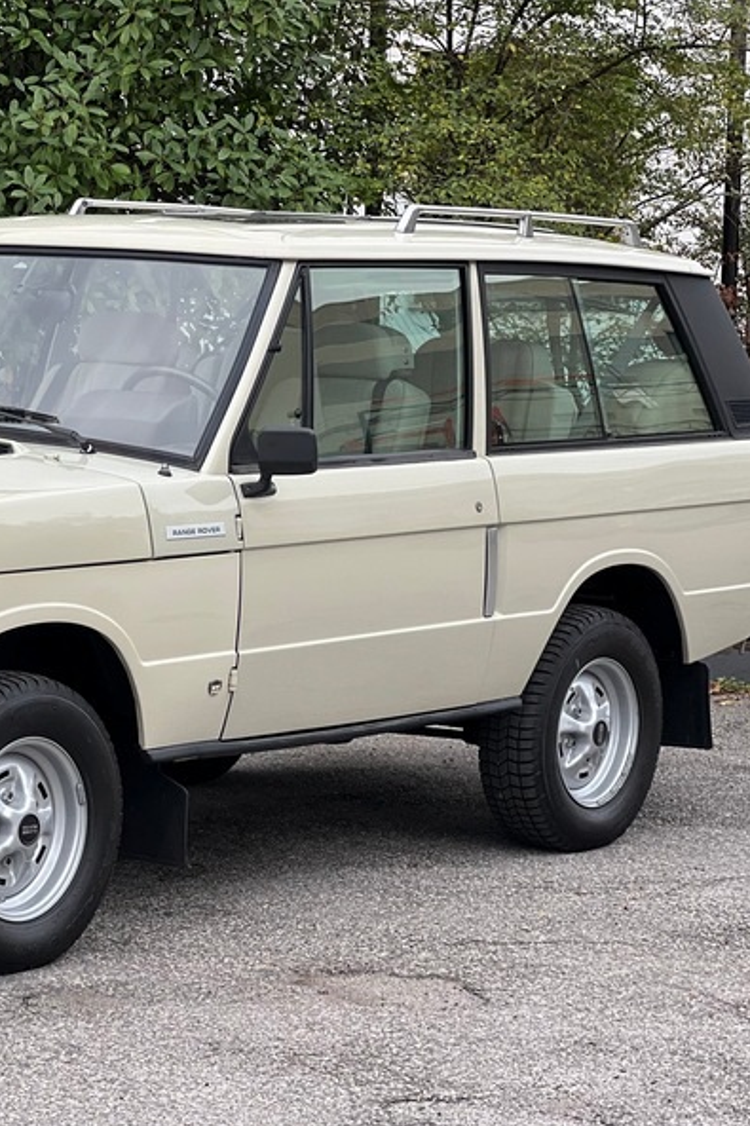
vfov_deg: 18.9
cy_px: 568
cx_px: 82
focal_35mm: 108
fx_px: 3377
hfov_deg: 12.6
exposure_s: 1/121
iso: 64
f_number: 2.8
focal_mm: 9
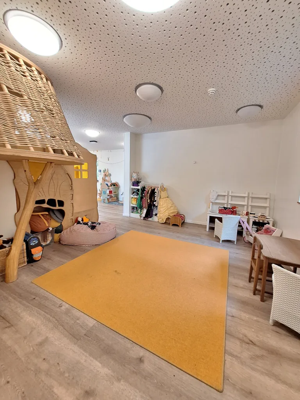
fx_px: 150
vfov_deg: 106.2
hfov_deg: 89.9
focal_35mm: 13
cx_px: 150
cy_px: 200
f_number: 2.2
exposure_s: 1/50
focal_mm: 1.74
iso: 160
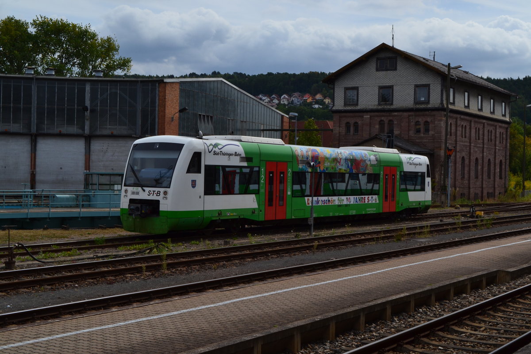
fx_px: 796
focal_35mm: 54
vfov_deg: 25.1
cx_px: 266
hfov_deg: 36.9
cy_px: 177
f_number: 11
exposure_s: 1/400
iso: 400
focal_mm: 36
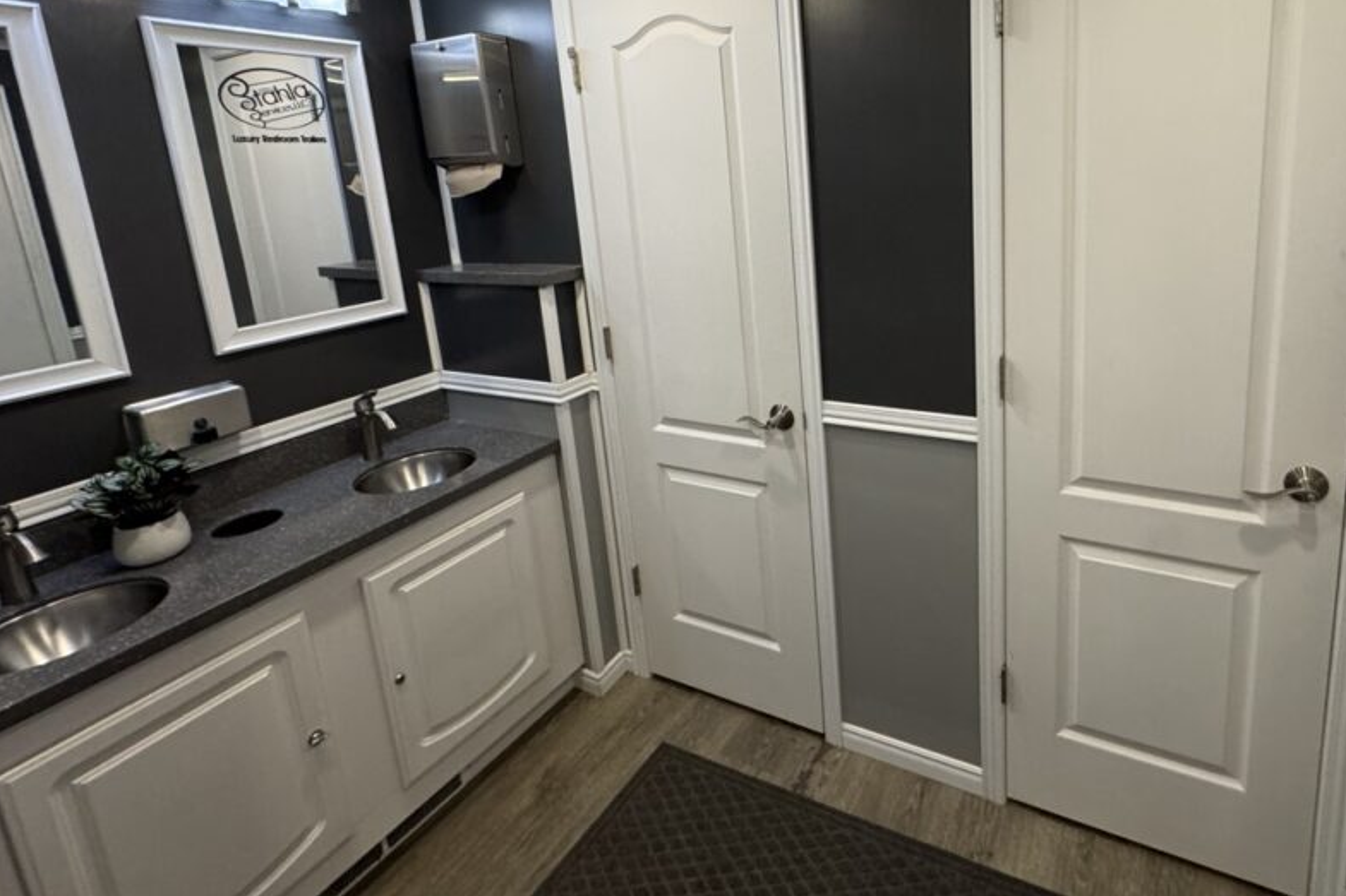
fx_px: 710
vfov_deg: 62.8
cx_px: 835
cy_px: 295
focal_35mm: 19
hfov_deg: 85.4
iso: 400
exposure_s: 1/60
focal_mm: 2.22
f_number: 2.2
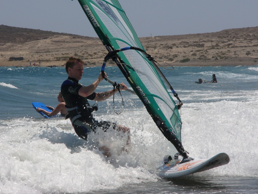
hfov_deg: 8.6
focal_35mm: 231
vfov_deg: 6.4
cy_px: 97
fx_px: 1722
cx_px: 129
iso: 50
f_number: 5.2
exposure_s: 1/1300
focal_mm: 38.3
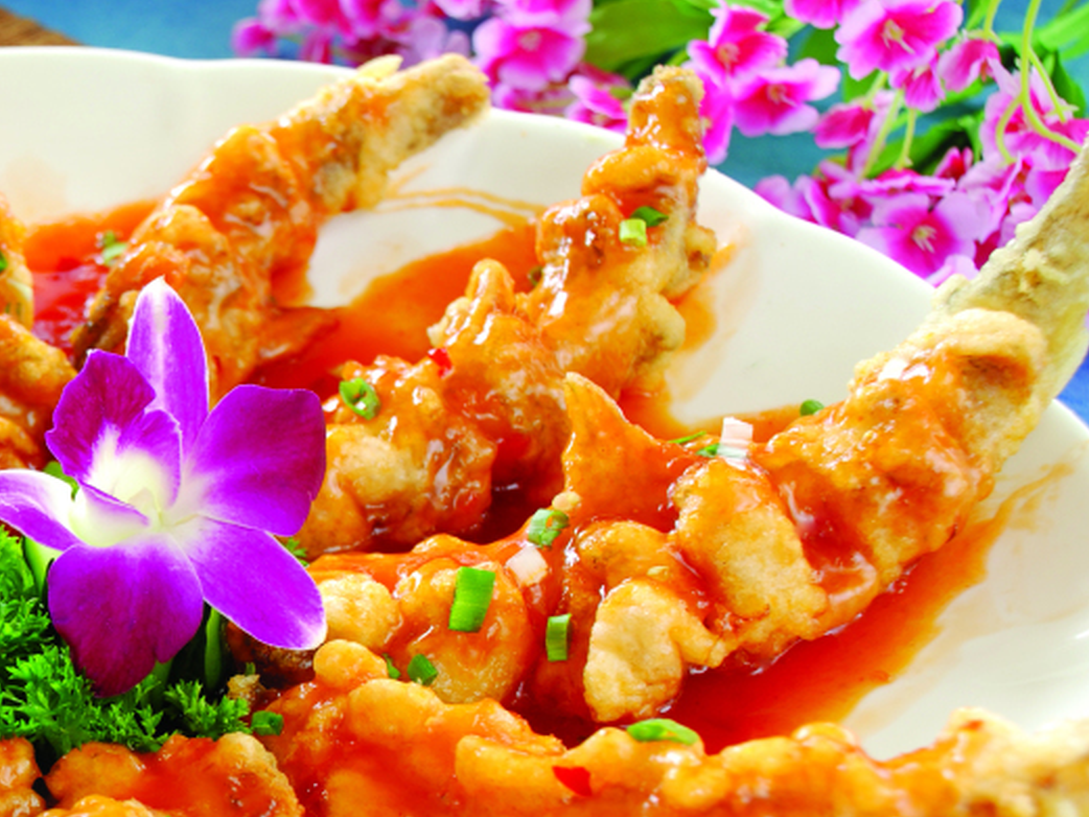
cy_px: 657
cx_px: 52
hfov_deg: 21.6
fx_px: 2767
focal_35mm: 88
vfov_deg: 16.7
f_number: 5
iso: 125
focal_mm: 31
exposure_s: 1/1.6
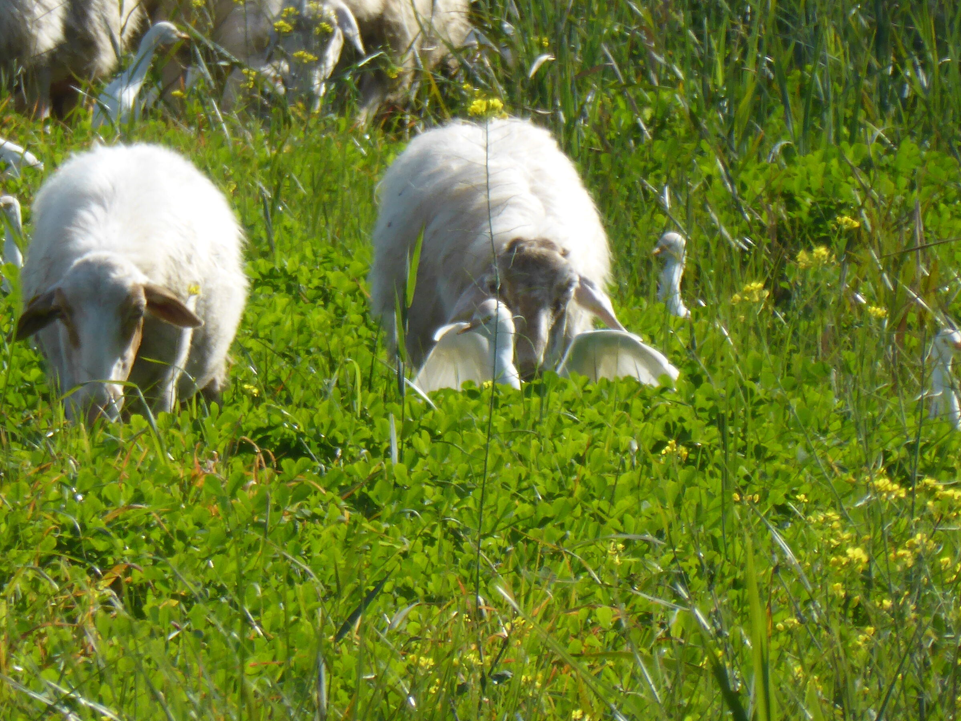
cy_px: 361
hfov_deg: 1.9
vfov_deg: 1.4
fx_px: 29376
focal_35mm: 1058
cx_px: 481
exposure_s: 1/250
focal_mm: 86
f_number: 6.4
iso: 100
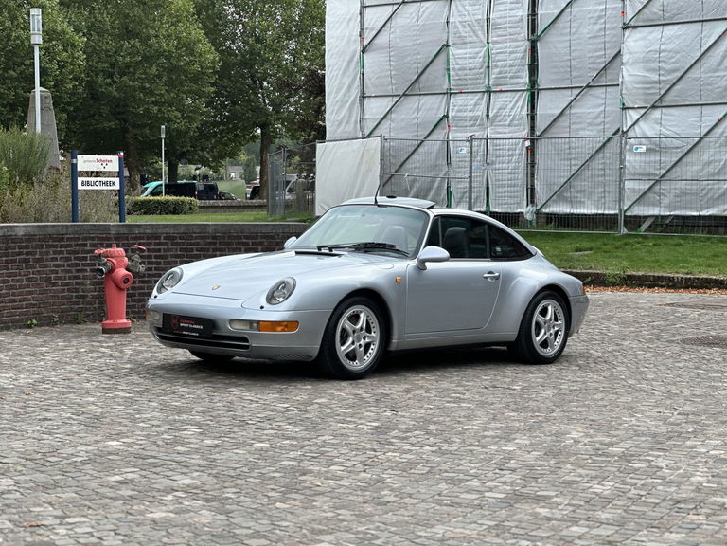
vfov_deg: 19.1
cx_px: 364
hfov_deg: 25.3
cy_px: 273
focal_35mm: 77
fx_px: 1617
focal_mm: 9
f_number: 2.8
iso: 25
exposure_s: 1/254
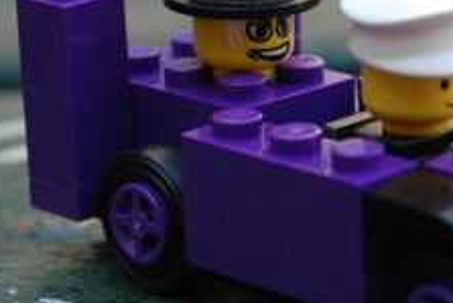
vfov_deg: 6.1
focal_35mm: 224
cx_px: 343
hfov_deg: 9.2
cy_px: 122
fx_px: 2820
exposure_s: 1/160
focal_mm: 52
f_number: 6.3
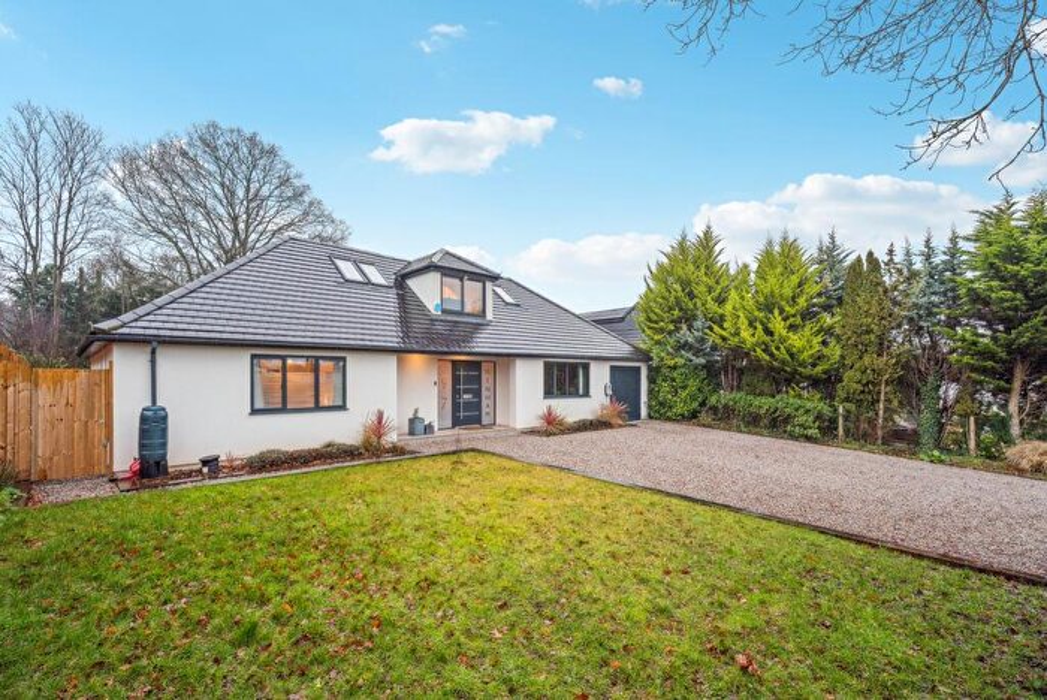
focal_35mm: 16
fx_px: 466
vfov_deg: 73.9
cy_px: 350
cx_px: 524
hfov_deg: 96.7
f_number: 6.3
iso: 640
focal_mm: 16
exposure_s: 1/100
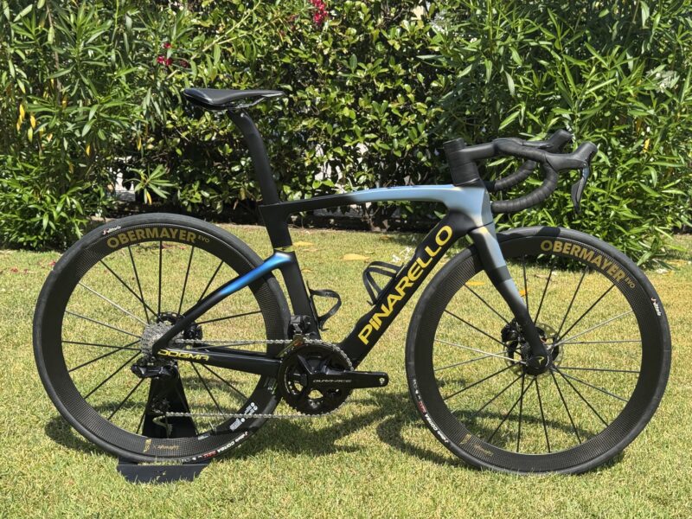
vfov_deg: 30.3
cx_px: 346
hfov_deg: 39.7
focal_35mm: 48
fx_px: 960
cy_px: 260
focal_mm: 6.76
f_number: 1.78
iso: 64
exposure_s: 1/2415
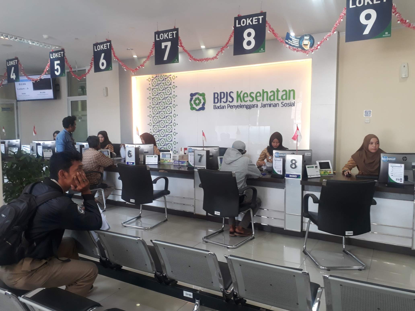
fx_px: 324
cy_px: 156
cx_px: 208
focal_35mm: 27
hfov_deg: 65.3
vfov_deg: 51.4
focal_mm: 3.6
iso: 80
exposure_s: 1/33
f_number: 1.9
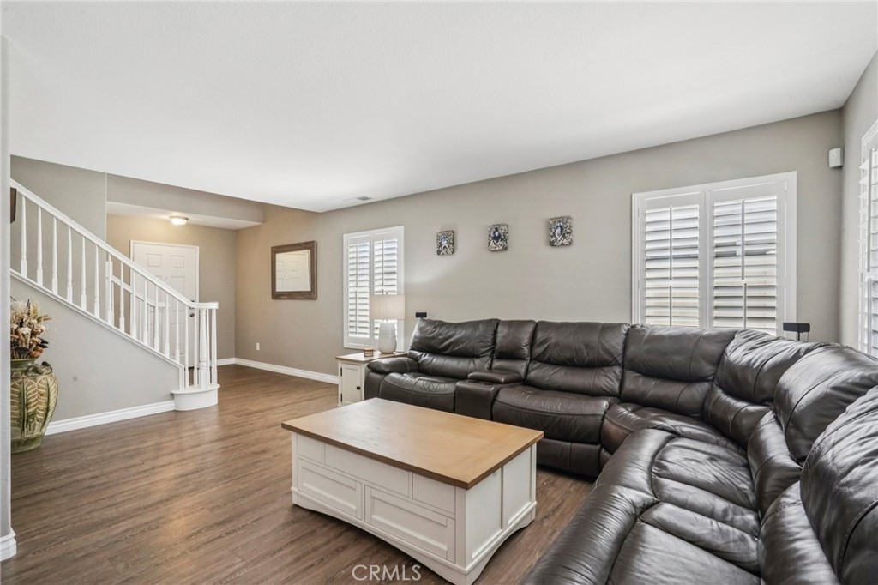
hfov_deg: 96.8
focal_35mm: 16
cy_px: 292
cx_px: 439
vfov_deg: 73.7
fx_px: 390
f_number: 16
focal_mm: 16
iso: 3200
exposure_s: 1/90
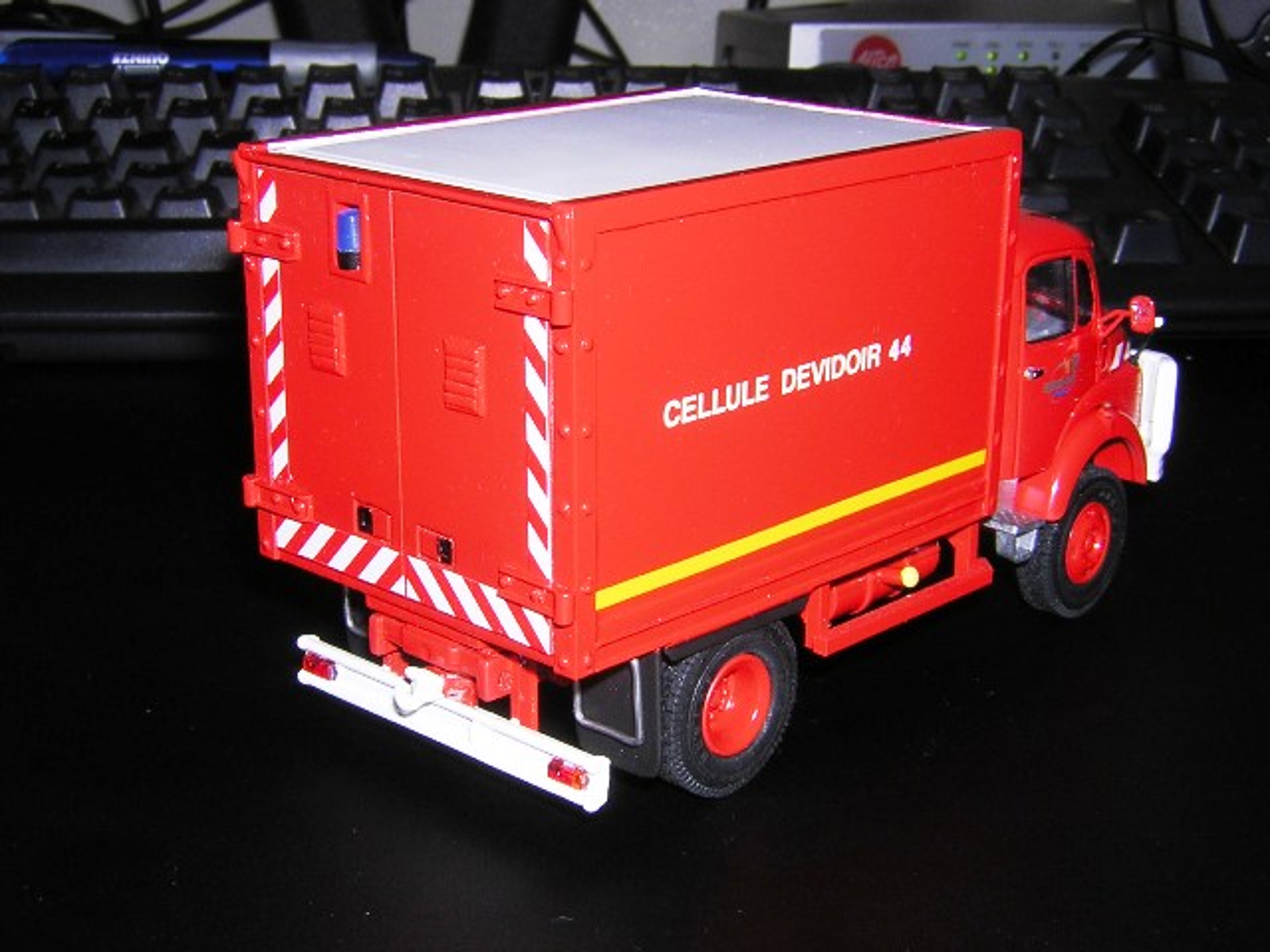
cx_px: 635
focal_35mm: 54
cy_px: 476
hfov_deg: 35.5
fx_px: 1981
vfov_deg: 27.0
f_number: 6.4
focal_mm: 7.1
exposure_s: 1/60.1
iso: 100
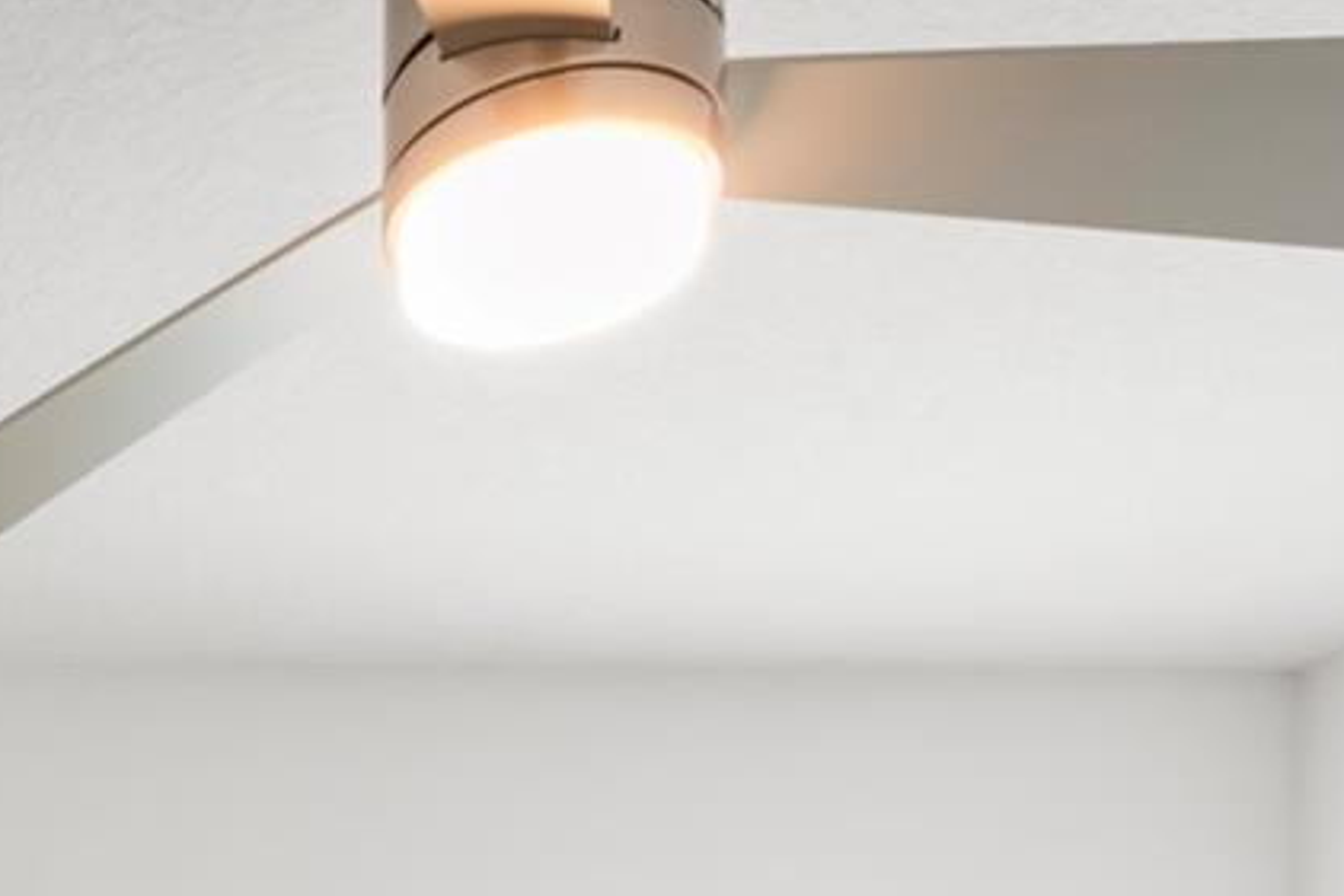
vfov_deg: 19.5
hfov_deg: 29.6
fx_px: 2129
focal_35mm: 57
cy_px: 1483
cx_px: -303
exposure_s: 1/4
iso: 320
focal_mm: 10
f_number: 7.1
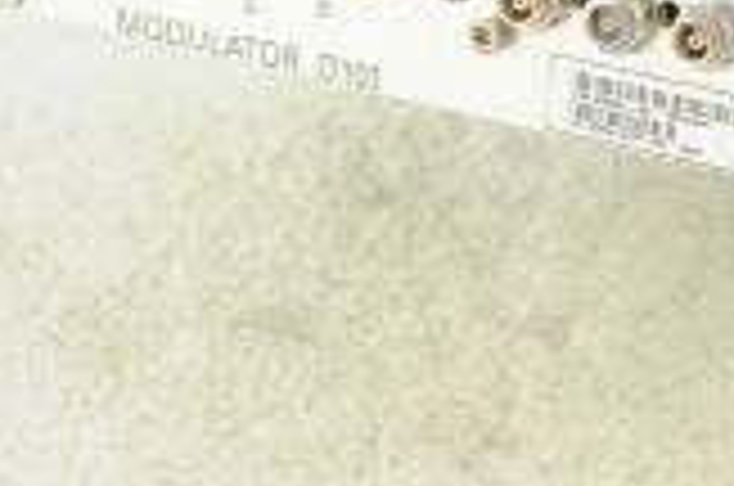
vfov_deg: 4.9
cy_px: -52
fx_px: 5616
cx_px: 1049
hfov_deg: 7.4
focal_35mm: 276
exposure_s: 1/100
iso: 1600
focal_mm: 75
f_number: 9
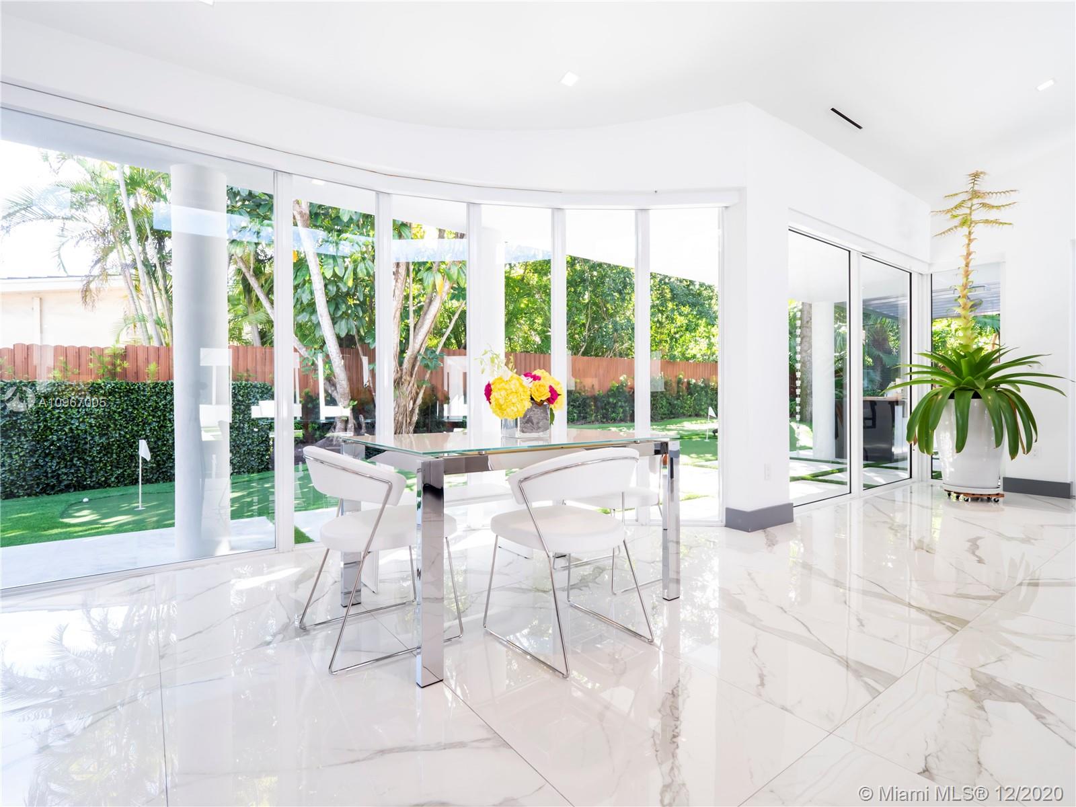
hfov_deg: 94.5
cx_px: 538
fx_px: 497
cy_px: 404
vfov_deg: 78.1
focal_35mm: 16
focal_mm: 8
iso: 400
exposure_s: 1/20
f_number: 5.6
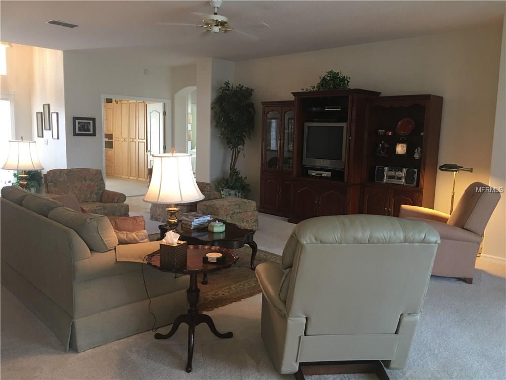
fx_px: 424
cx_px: 253
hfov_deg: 61.7
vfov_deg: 48.2
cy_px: 190
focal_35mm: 29
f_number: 2.2
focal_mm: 4.15
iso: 64
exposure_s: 1/15
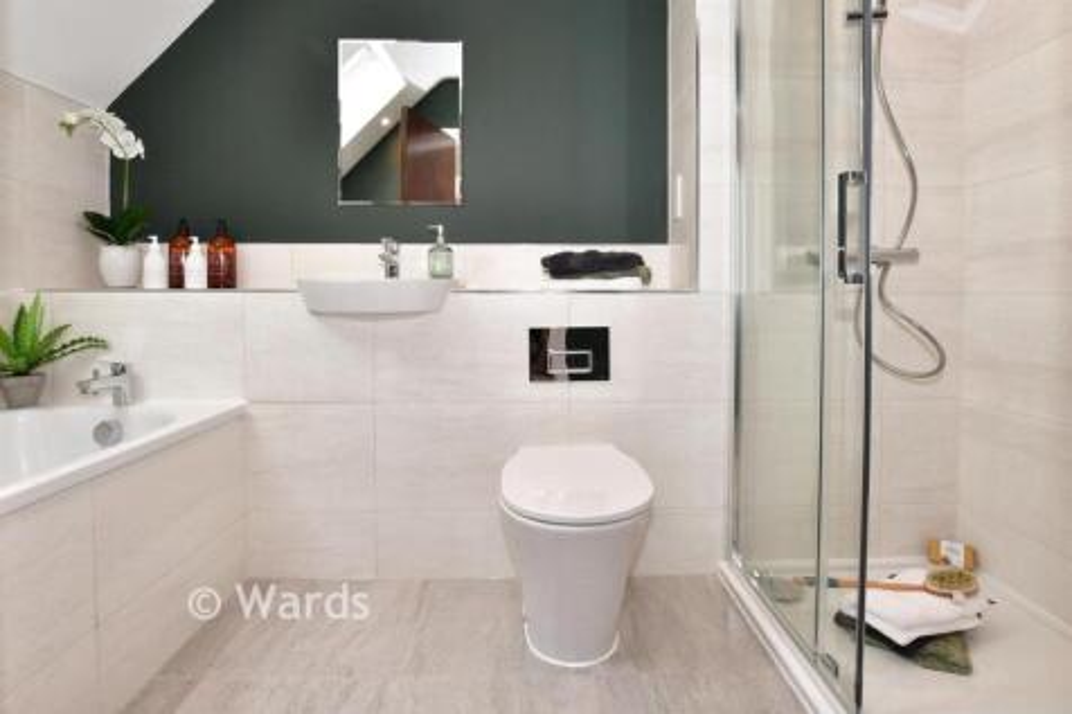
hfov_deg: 100.4
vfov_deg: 77.3
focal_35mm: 15
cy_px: 357
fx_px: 446
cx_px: 536
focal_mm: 10
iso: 400
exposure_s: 1/40
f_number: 8
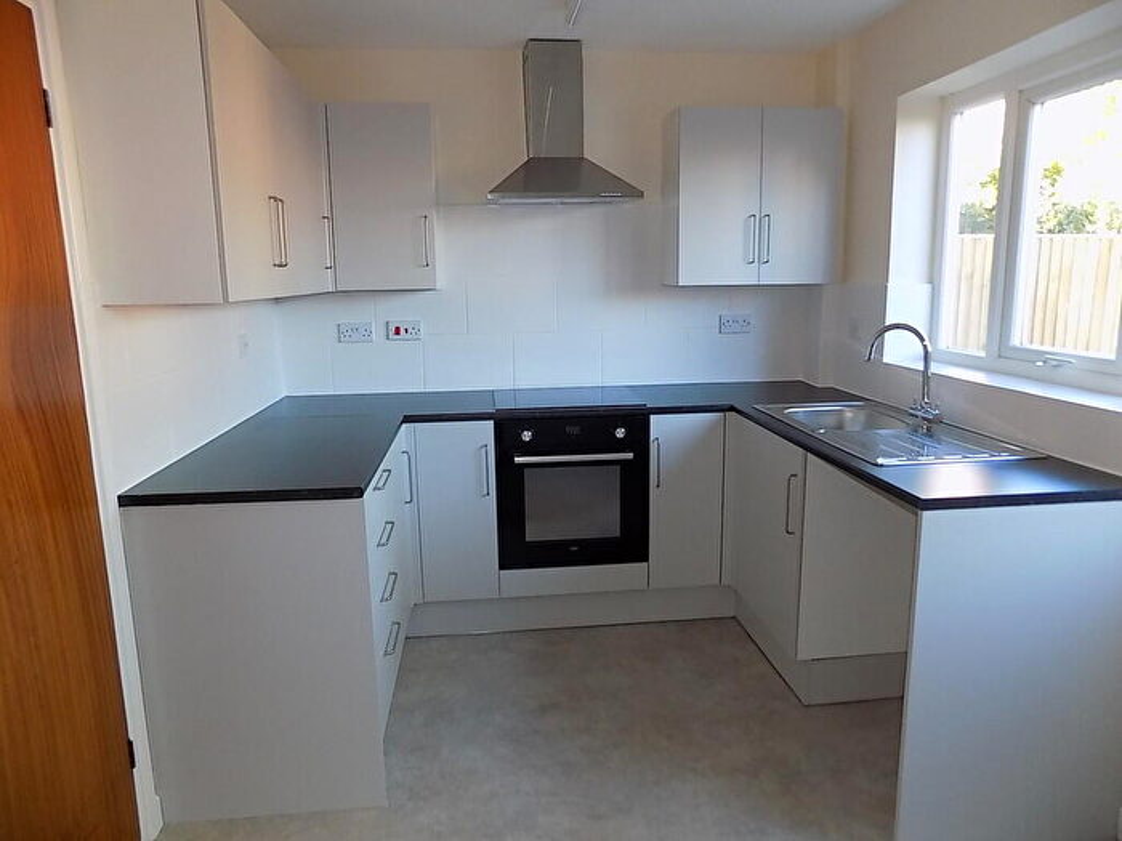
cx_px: 561
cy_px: 420
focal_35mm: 23
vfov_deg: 58.9
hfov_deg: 73.9
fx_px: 745
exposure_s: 1/30
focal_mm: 4
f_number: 3.1
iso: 200
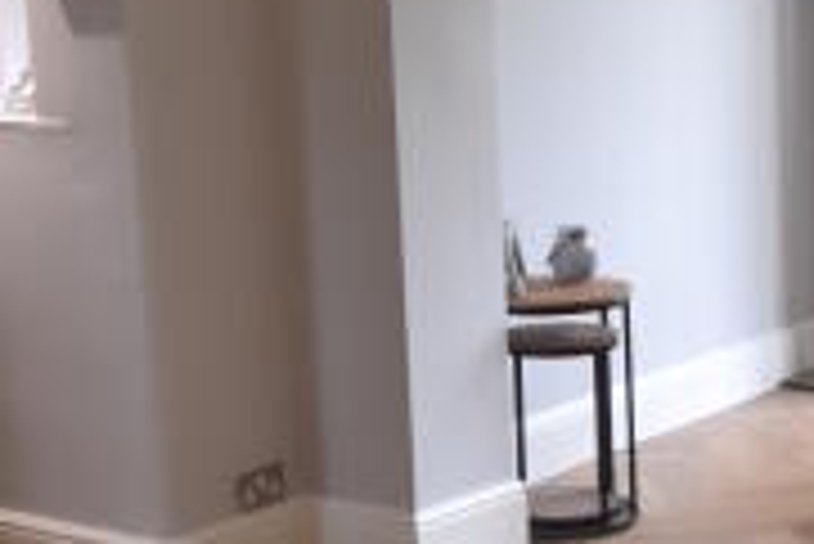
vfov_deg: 16.1
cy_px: 317
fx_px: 1923
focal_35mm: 85
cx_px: 432
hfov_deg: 23.9
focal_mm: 10
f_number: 5
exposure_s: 1/100
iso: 800
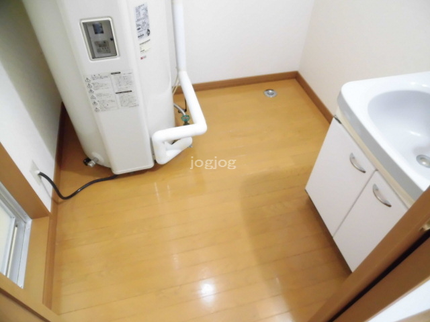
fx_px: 298
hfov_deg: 71.6
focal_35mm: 24
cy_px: 161
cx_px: 215
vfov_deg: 56.8
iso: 640
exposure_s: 1/25
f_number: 3.1
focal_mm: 4.3
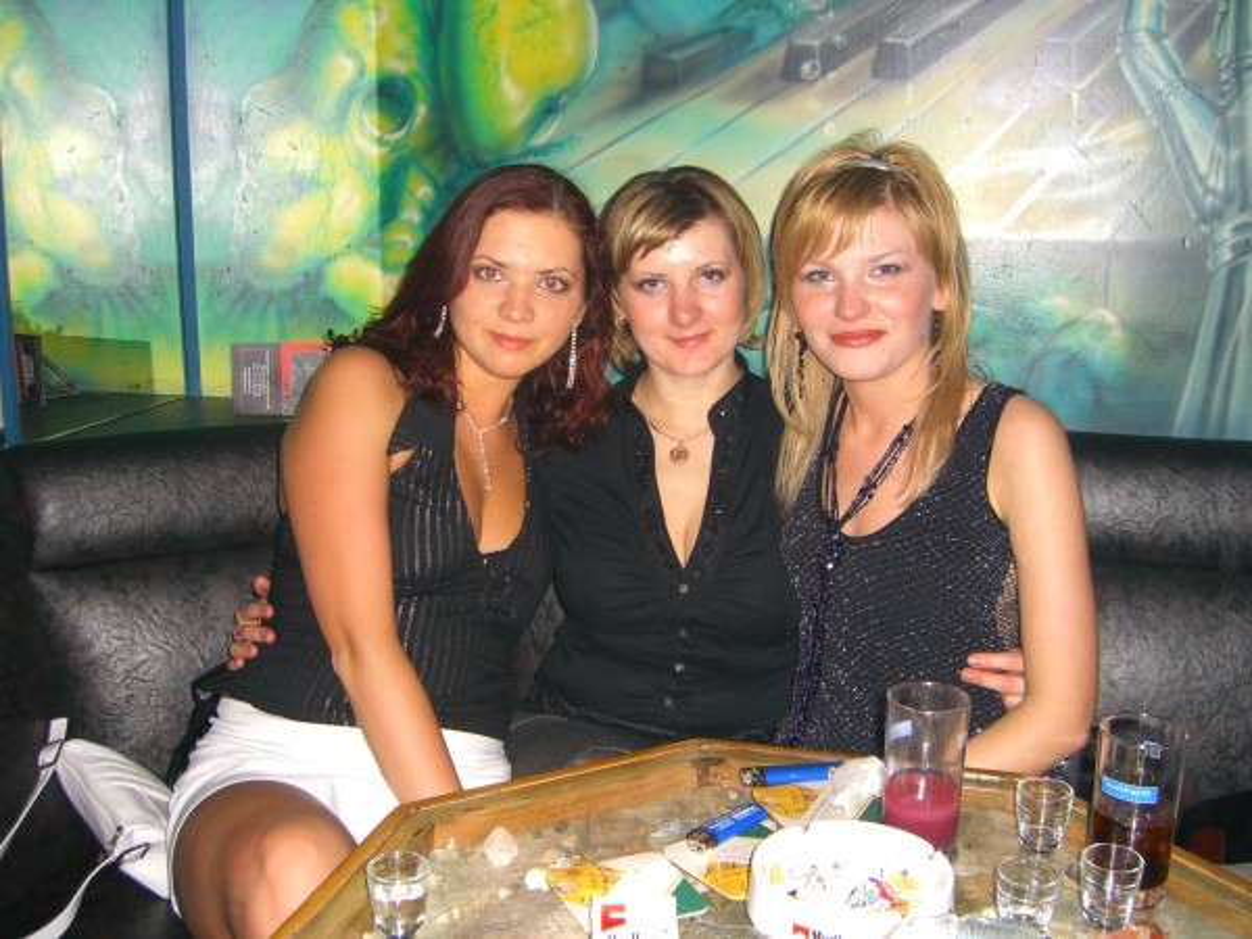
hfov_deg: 49.0
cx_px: 626
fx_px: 1374
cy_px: 470
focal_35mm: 38
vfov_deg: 37.7
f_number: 2.8
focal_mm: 7.9
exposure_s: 1/60
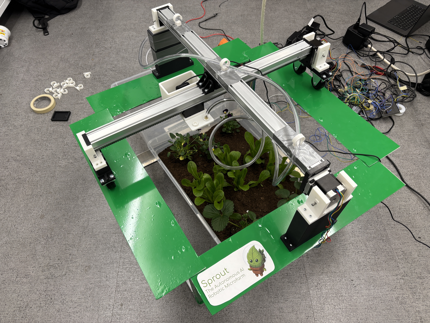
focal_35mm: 26
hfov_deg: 67.3
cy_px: 162
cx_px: 215
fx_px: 323
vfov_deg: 53.1
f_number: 1.6
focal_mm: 5.96
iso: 80
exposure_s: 1/60
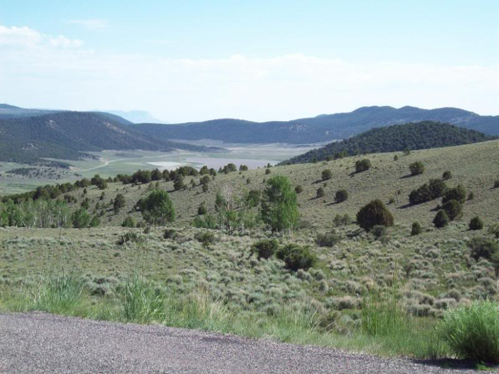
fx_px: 1110
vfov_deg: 19.1
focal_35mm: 77
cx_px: 250
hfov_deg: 25.3
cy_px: 187
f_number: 4.2
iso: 80
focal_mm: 12.8
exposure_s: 1/527
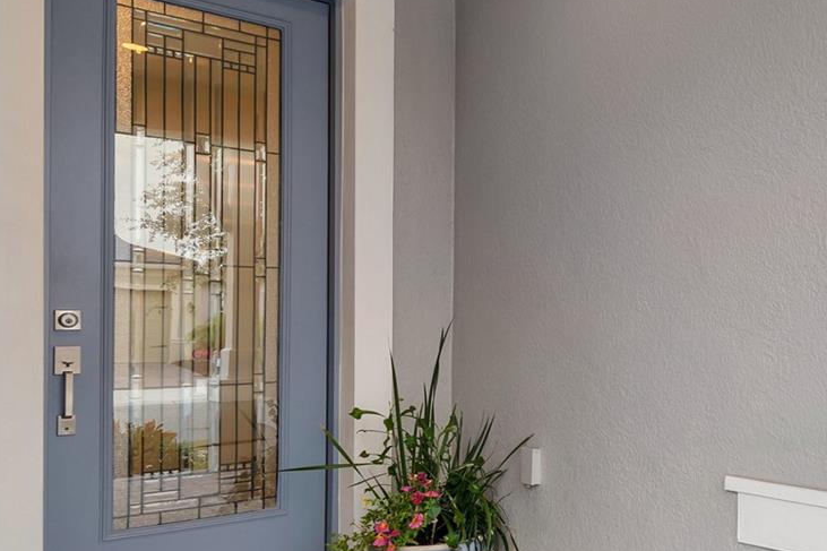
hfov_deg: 45.8
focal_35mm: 35
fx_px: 804
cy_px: 316
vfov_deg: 37.8
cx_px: 827
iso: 200
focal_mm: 16
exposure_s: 1/60
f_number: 4
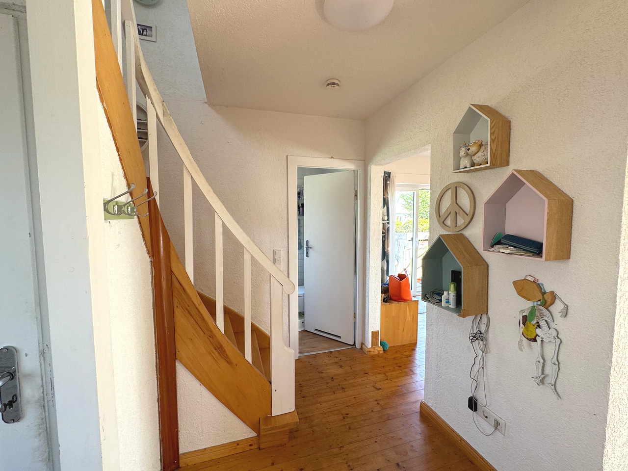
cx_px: 314
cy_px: 236
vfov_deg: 85.7
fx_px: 254
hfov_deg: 102.1
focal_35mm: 14
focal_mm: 2.22
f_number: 2.2
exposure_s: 1/99
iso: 160
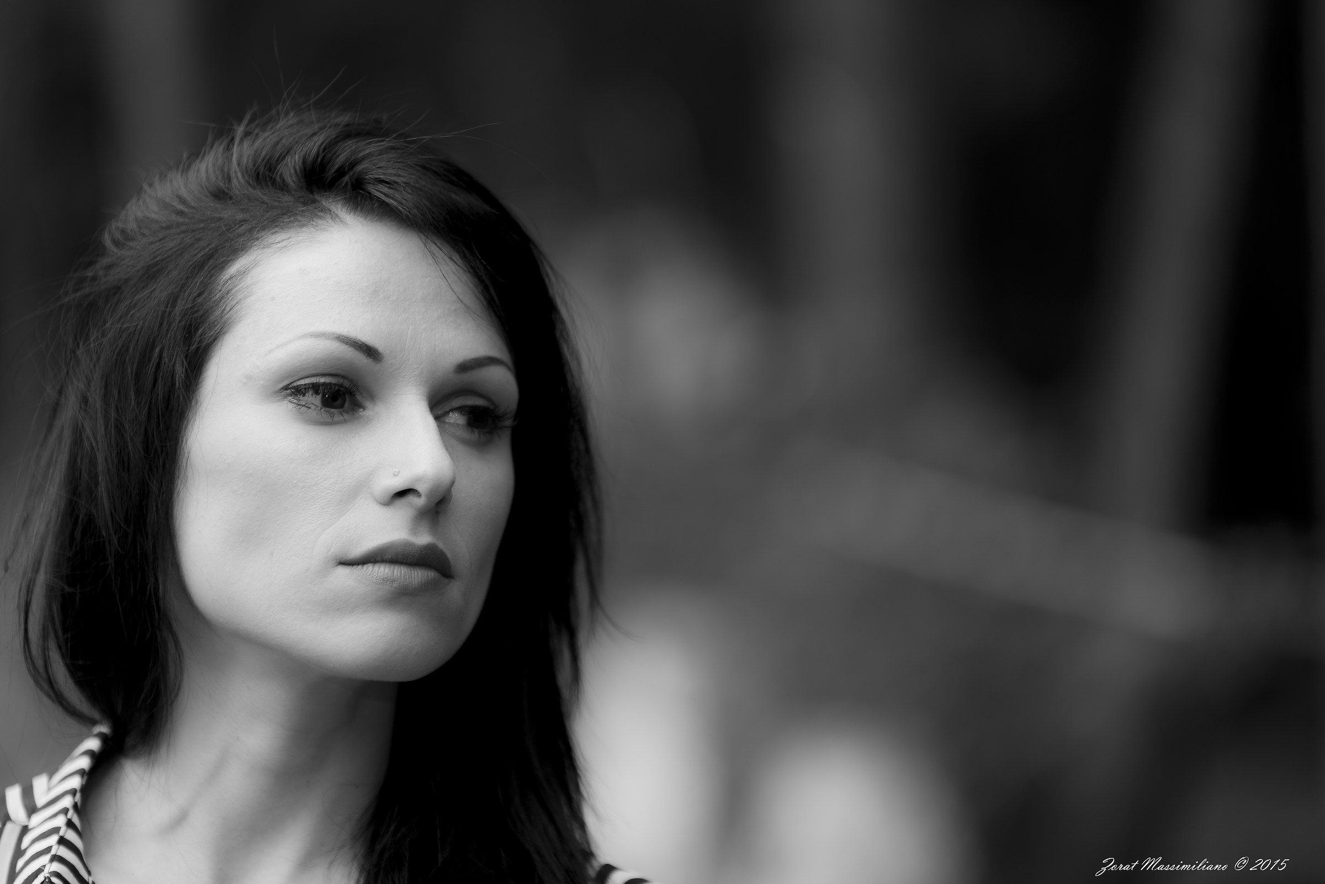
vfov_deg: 8.6
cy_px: 442
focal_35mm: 160
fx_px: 5890
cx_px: 662
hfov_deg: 12.8
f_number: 2.8
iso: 100
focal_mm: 160
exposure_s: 1/100
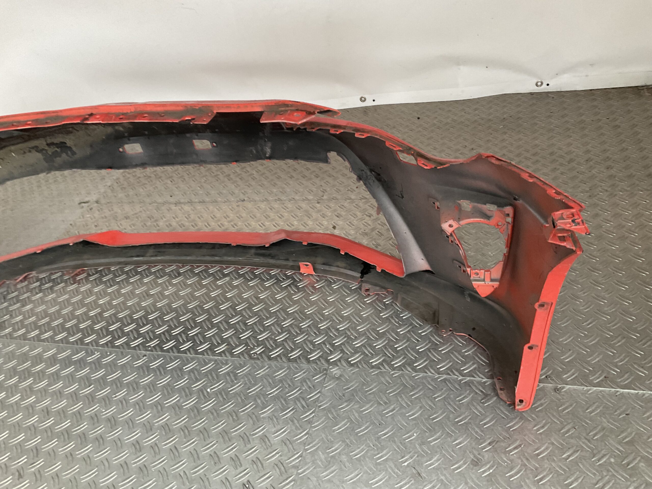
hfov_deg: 61.7
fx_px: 546
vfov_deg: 48.2
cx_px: 326
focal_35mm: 29
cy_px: 244
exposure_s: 1/50
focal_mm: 3
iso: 80
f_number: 1.8
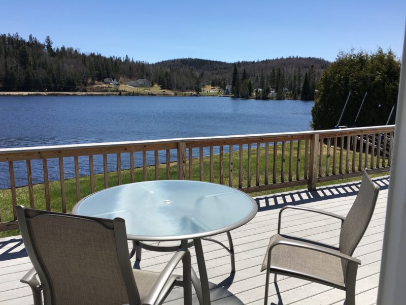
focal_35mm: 29
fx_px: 340
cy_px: 152
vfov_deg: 48.2
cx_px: 203
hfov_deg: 61.7
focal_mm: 4.15
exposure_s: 1/1479
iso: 25
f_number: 2.2
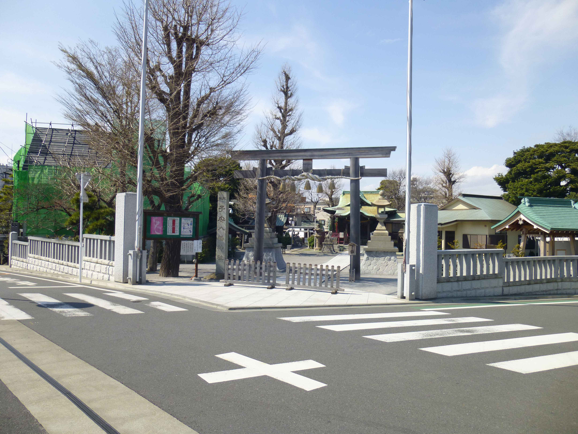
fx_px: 417
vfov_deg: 54.9
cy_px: 217
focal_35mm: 25
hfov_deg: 69.4
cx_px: 289
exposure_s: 1/200
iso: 100
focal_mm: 4.5
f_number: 9
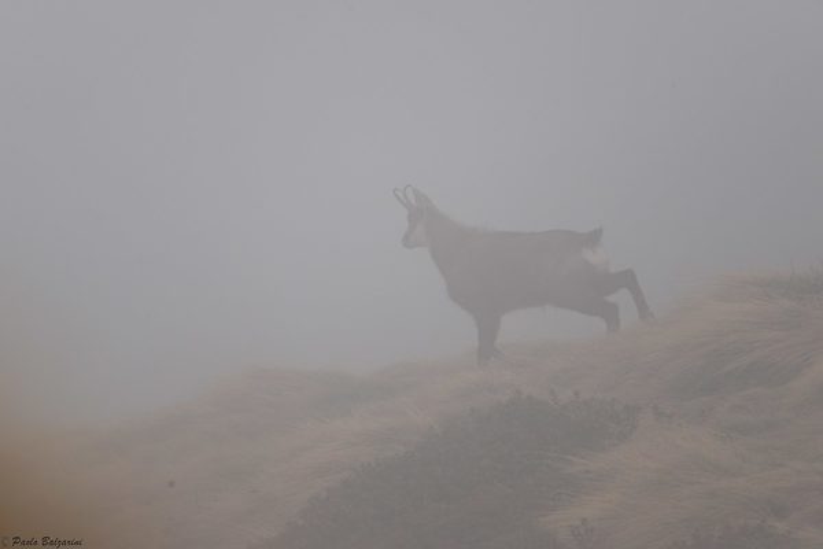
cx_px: 412
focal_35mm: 550
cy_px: 274
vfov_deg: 2.5
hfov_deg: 3.7
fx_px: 12573
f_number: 8
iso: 720
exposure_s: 1/640
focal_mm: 550
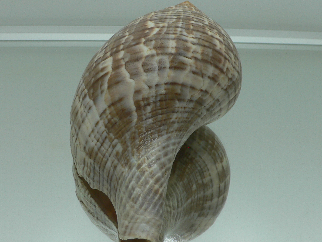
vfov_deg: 28.6
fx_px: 474
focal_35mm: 51
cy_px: 113
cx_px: 162
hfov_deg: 37.5
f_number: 2.8
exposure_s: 1/80
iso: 80
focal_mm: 4.6
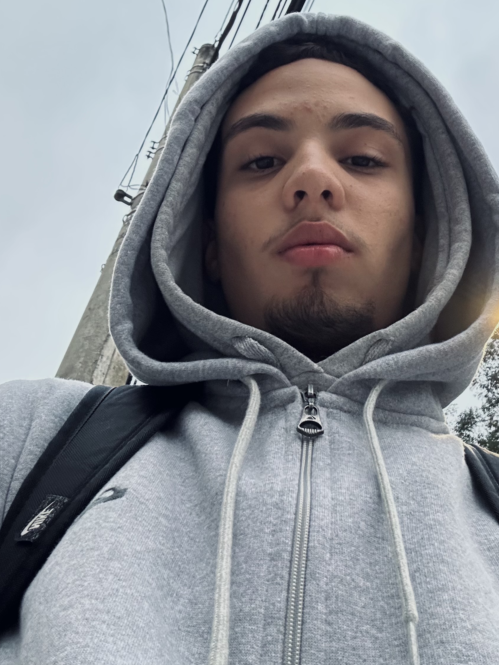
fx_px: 788
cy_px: 260
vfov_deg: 45.5
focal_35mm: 41
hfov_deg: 34.9
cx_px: 313
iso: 250
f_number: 1.9
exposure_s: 1/60
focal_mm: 2.69
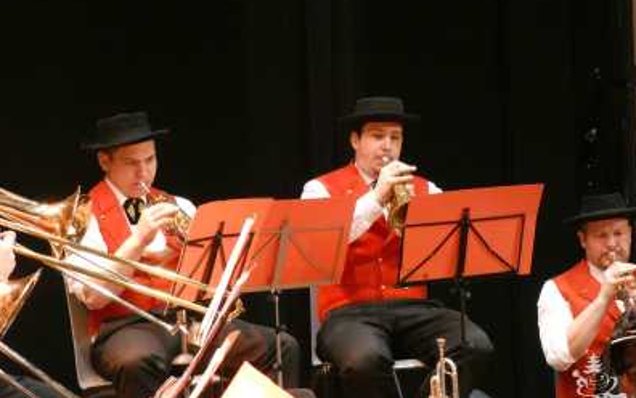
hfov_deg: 13.6
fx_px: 2671
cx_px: 318
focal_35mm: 154
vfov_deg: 8.5
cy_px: 191
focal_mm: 25.8
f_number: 5.3
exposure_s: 1/30
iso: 1600
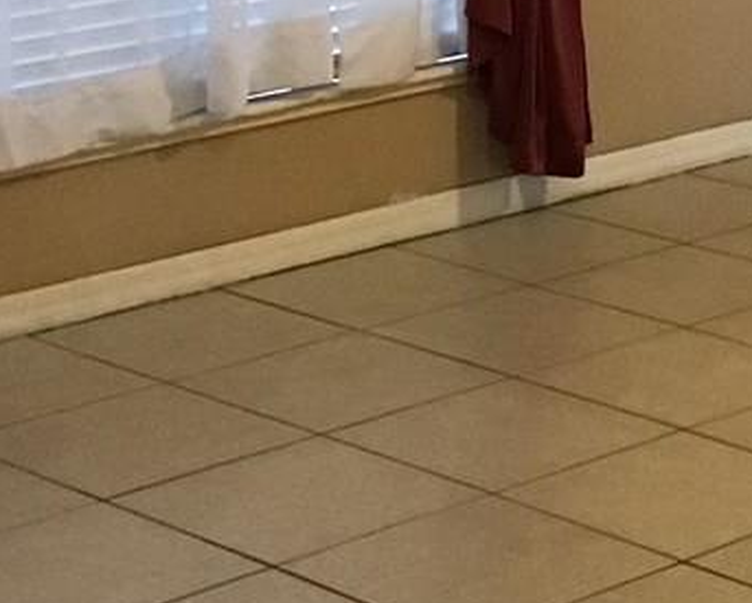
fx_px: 3141
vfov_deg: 10.7
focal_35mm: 141
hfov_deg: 13.4
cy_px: -158
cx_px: 835
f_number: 2.4
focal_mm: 3.3
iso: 200
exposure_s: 1/20
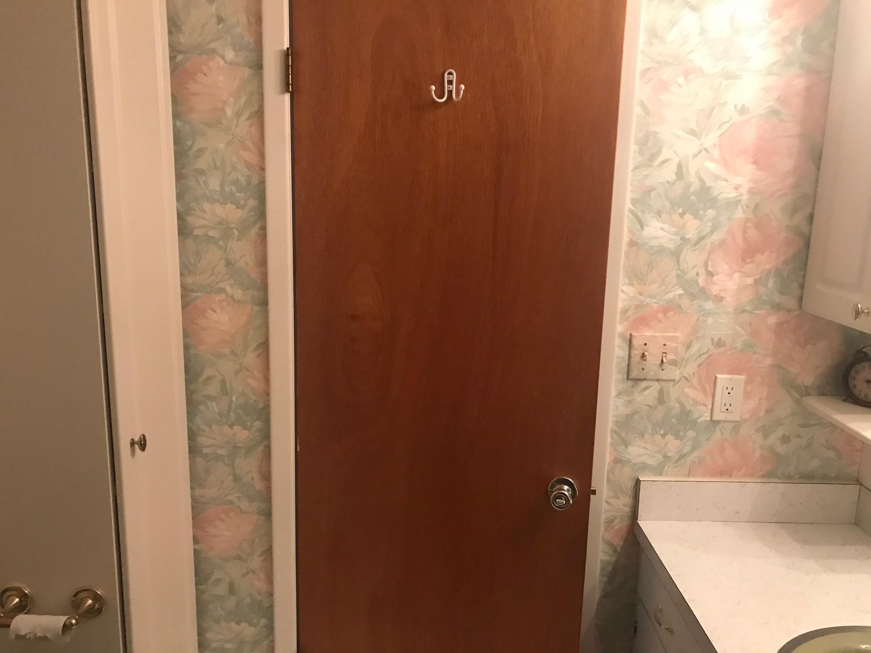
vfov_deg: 49.7
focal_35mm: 28
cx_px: 436
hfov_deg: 63.4
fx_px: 705
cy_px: 326
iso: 100
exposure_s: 1/15
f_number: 1.8
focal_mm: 3.99
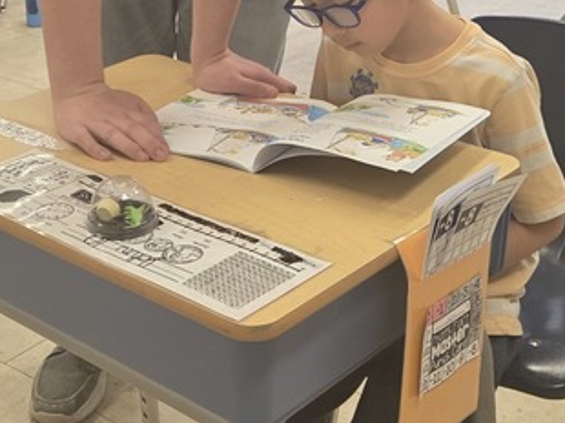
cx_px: 286
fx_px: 1240
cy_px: -88
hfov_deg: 25.7
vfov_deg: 18.3
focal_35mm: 76
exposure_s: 1/120
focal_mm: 5.4
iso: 125
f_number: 1.8
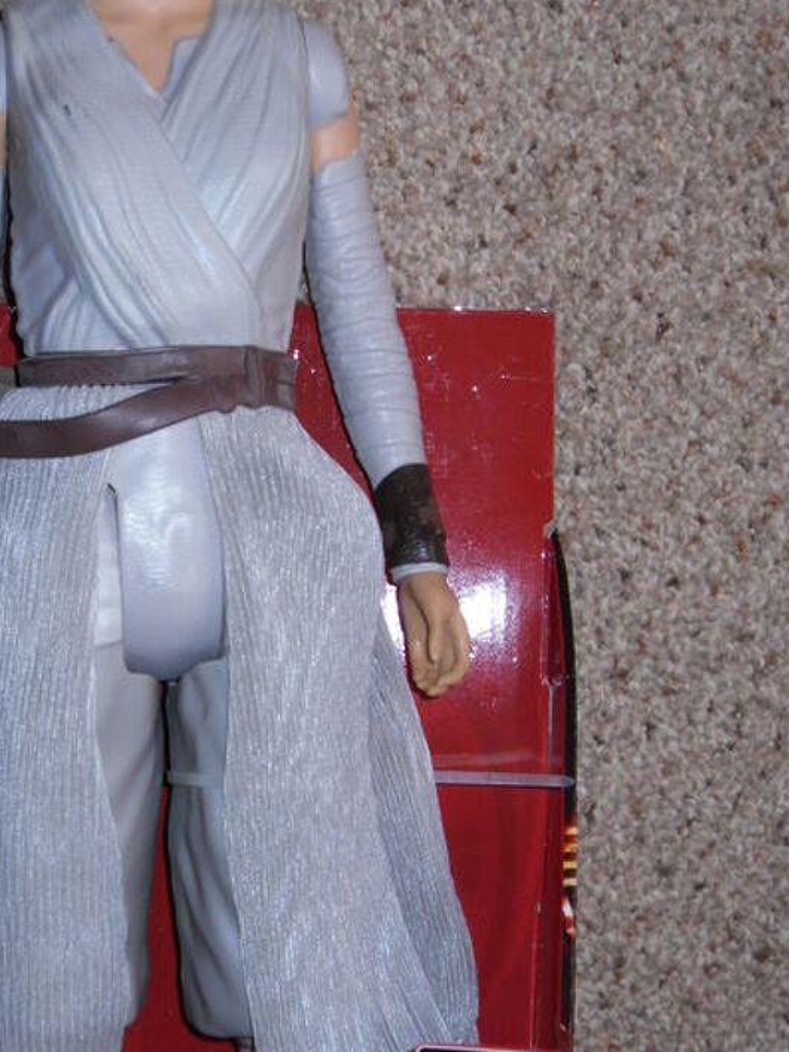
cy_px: 584
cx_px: 208
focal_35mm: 66
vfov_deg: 29.4
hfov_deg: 22.1
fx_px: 2006
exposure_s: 1/45
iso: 80
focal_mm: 6.3
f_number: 3.5
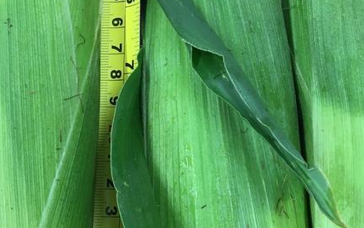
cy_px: 103
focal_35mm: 67
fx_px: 665
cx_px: 227
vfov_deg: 19.4
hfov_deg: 30.5
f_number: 2.2
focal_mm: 4.15
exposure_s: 1/30
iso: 64
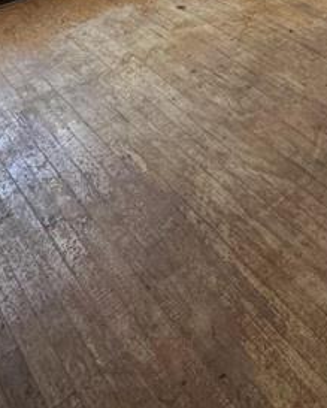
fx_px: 580
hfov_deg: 31.0
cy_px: -140
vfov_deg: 29.8
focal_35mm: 48
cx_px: 242
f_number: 2.2
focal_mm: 2.22
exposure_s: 1/120
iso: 250
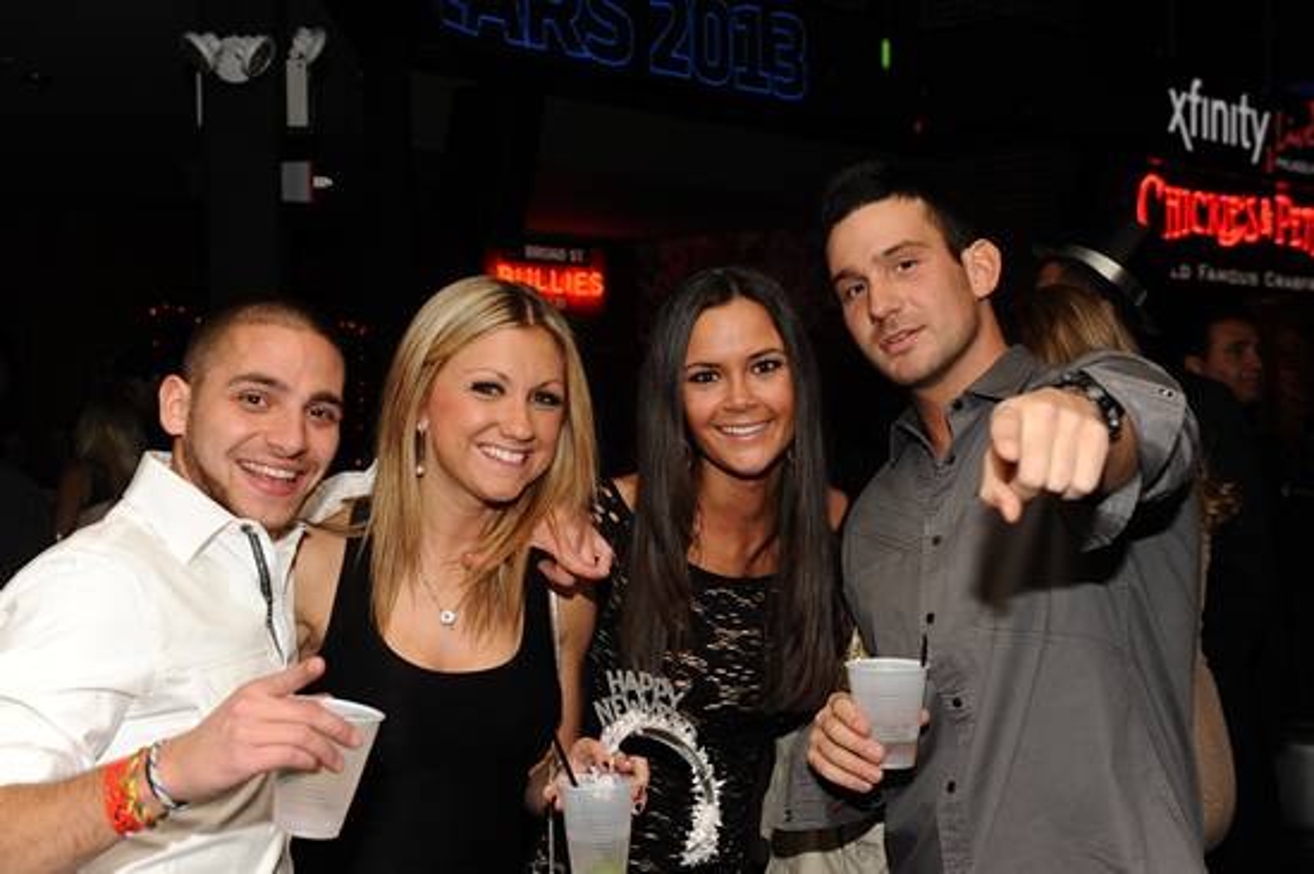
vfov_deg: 27.0
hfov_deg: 39.6
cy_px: 437
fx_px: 1824
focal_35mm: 50
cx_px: 657
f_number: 6.7
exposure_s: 1/250
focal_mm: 50
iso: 1100
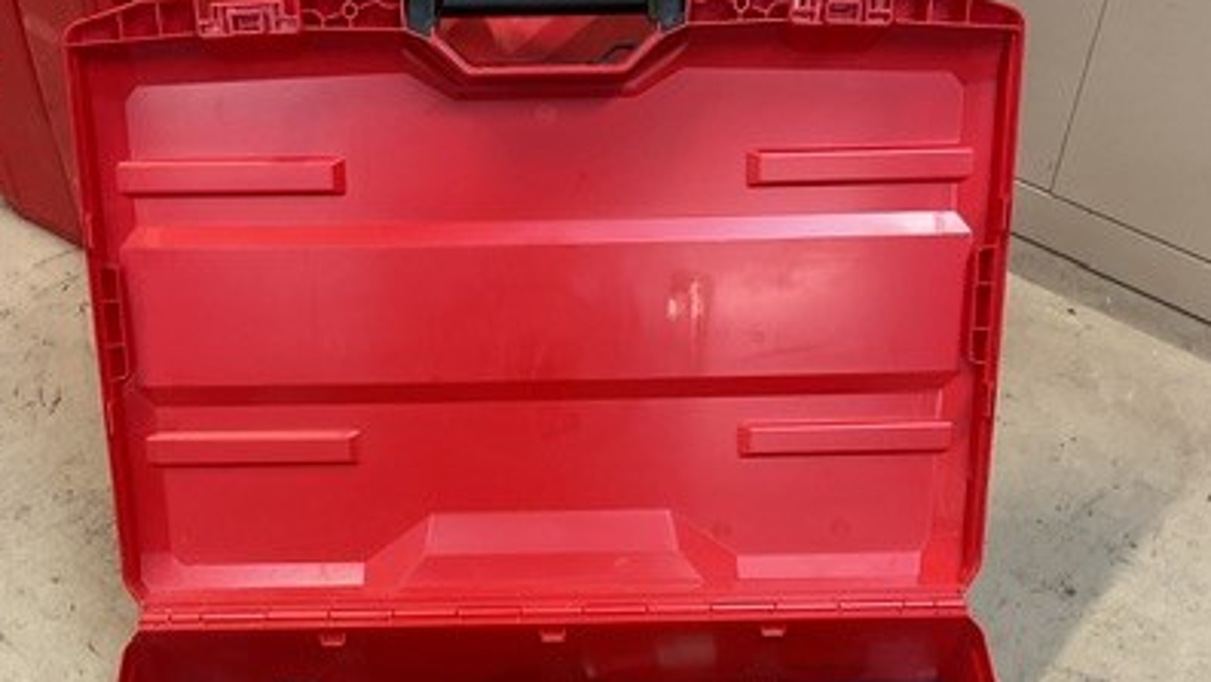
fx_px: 1638
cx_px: 541
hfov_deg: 40.5
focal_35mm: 51
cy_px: 639
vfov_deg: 22.8
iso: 160
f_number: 1.8
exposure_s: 1/50
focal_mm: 3
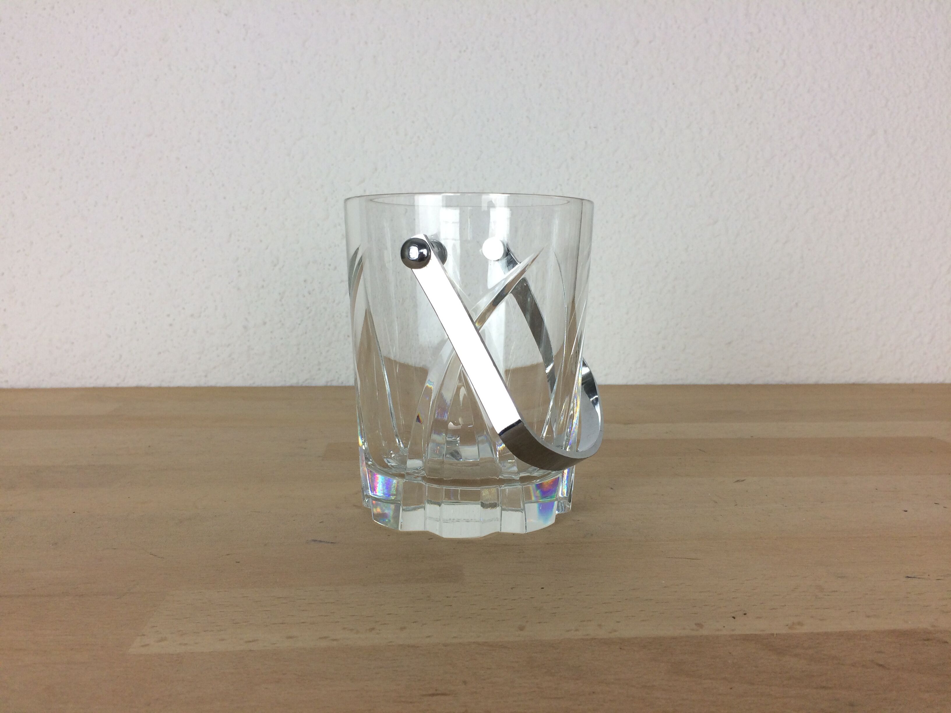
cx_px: 476
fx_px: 797
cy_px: 356
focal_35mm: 29
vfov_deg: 48.2
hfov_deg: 61.7
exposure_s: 1/100
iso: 50
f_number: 2.2
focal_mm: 4.15
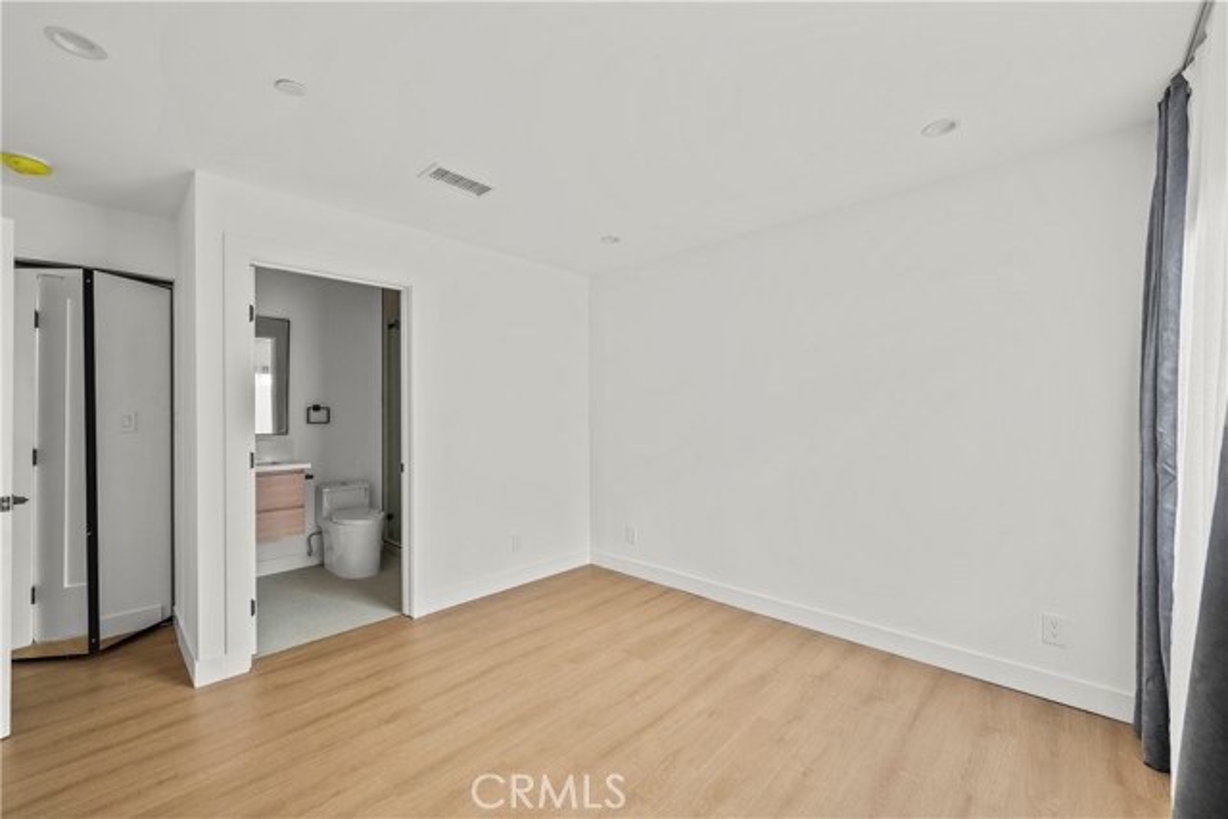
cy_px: 410
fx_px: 478
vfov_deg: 81.2
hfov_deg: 104.2
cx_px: 614
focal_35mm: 14
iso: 250
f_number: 9
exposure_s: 1/2
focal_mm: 14
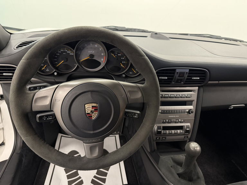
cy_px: 92
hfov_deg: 71.6
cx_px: 124
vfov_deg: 56.8
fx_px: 171
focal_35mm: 24
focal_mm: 6.76
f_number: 1.78
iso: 250
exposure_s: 1/60
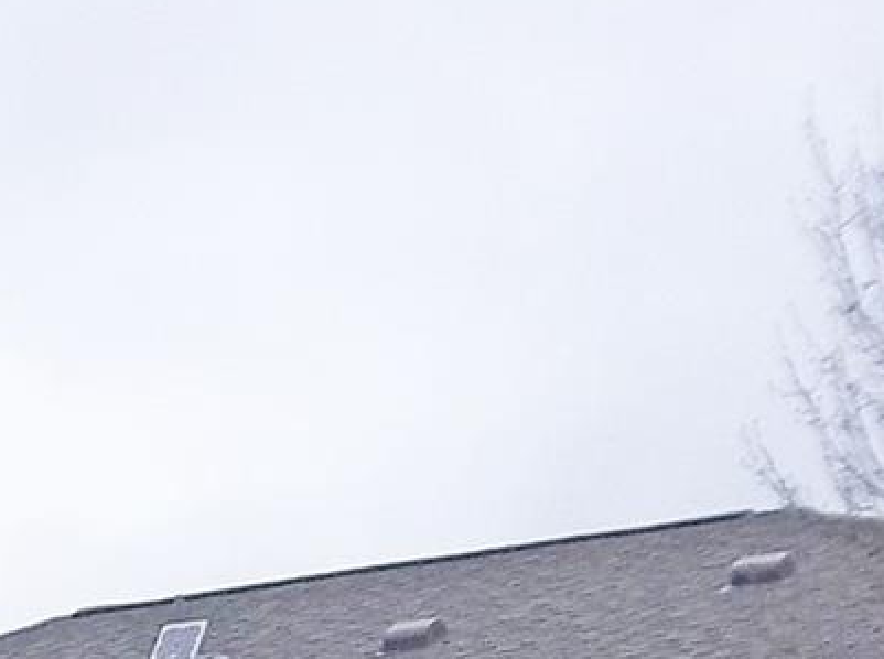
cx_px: -1208
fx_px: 3517
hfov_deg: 11.8
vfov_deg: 9.6
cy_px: 1549
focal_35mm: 138
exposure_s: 1/320
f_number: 3.5
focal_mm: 4.9
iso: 80
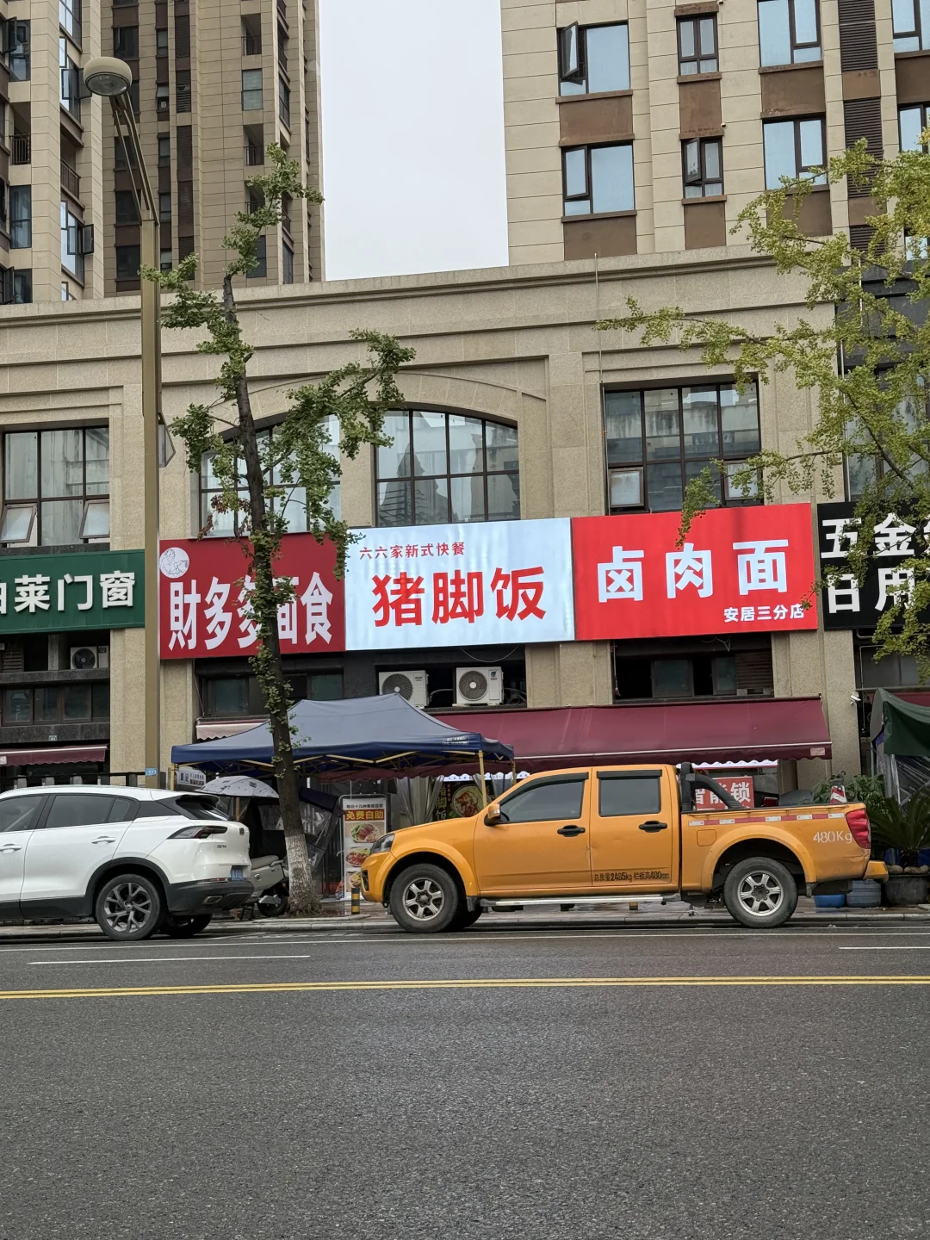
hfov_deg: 30.3
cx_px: 465
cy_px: 620
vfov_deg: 39.7
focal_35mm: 48
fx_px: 1719
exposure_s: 1/278
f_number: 1.78
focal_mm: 6.76
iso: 80
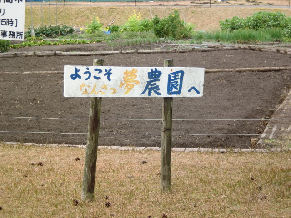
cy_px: 109
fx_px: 891
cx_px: 146
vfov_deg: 14.0
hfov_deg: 18.5
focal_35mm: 106
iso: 80
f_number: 5.9
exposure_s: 1/100
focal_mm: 18.9
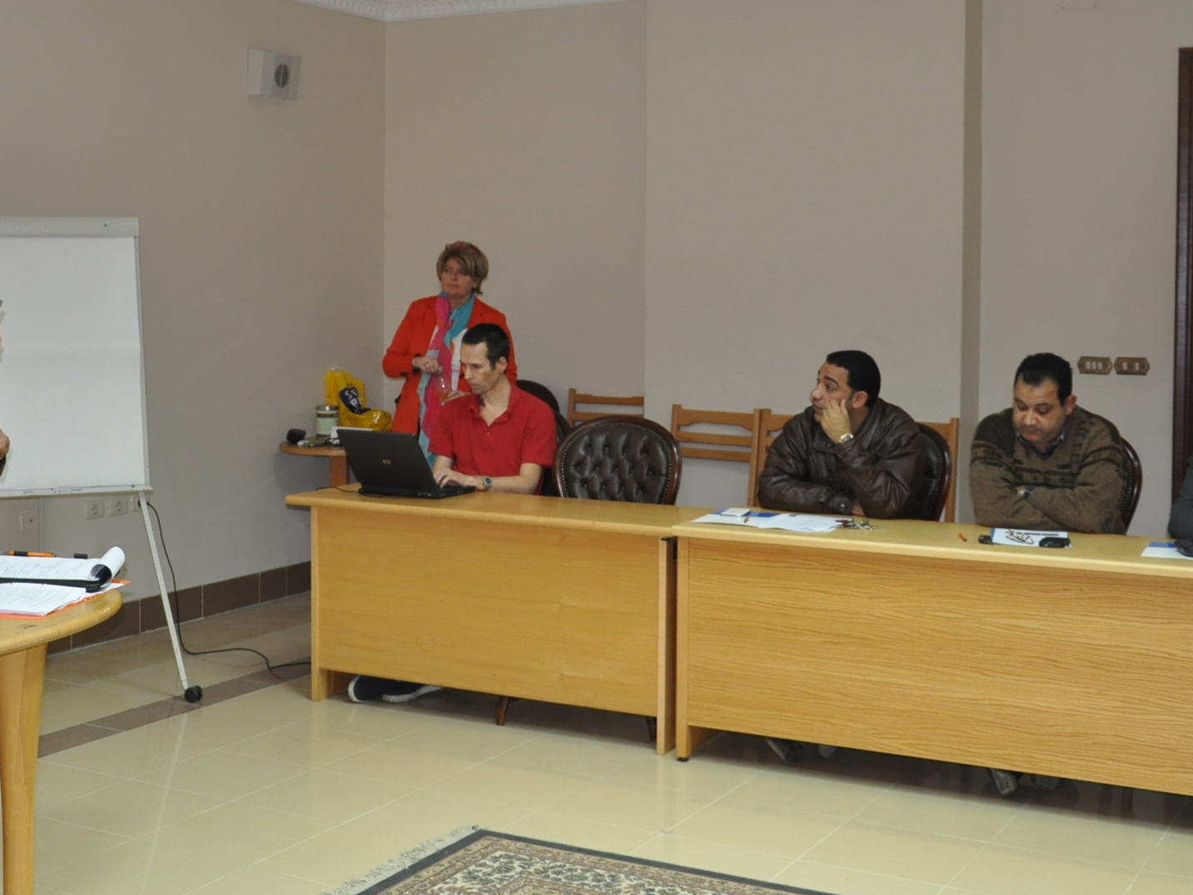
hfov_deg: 36.8
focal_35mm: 52
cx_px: 548
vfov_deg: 27.9
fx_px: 1792
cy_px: 325
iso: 1000
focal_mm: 24
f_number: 4.5
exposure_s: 1/60
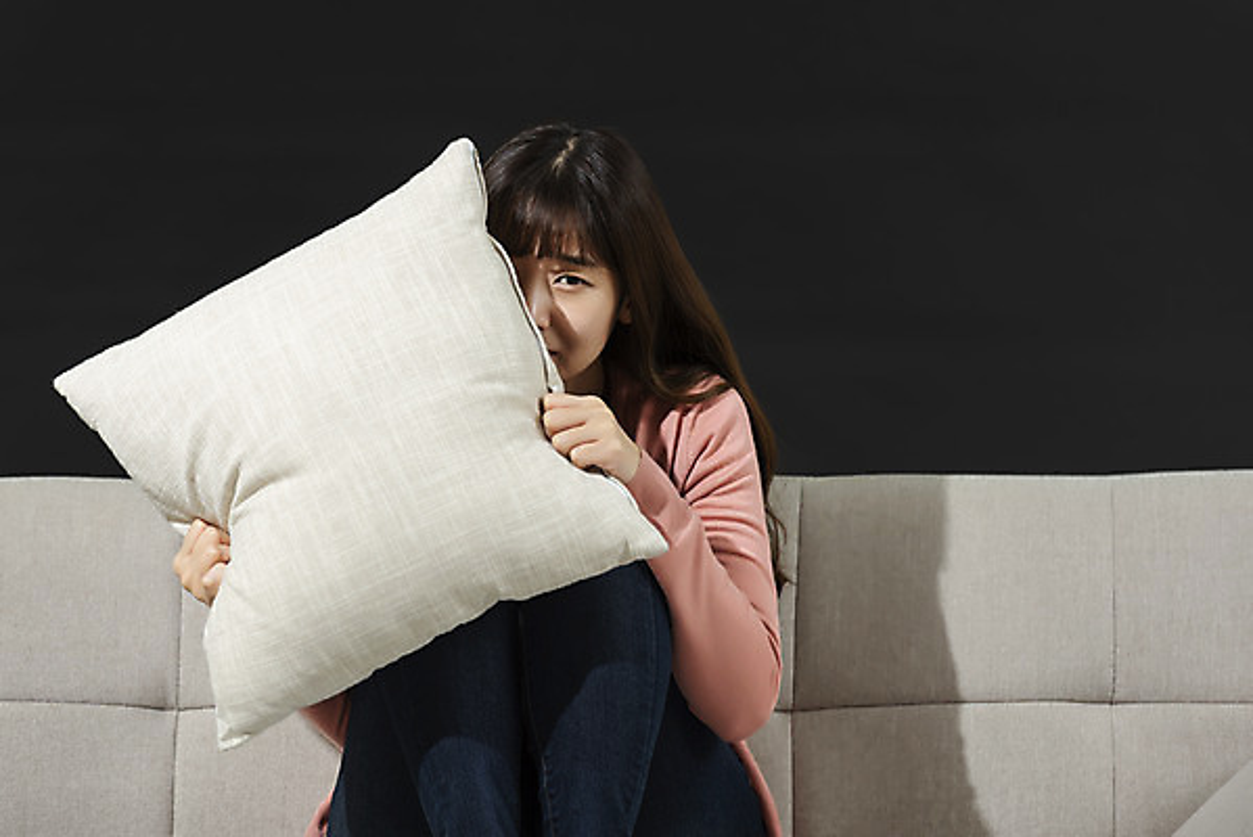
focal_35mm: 195
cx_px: 626
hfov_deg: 10.5
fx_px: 6790
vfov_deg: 7.1
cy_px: 418
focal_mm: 195
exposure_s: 1/125
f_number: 4
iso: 100
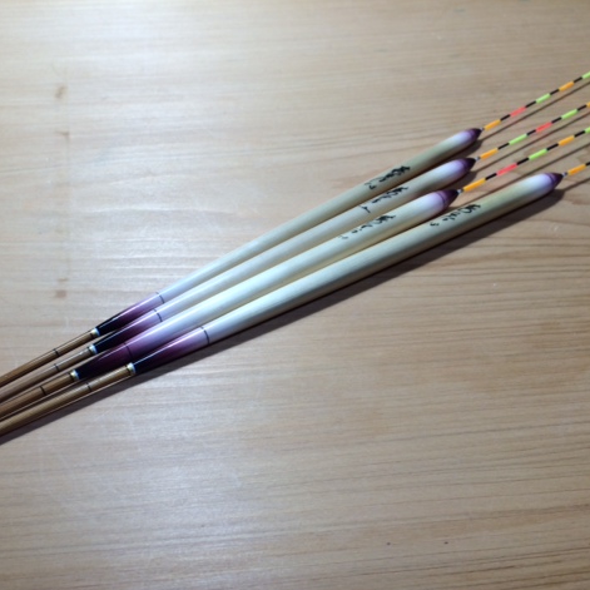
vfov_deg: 46.0
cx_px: 233
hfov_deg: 45.8
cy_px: 298
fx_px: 694
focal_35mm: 36
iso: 40
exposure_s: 1/60
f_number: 2.2
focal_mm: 4.12
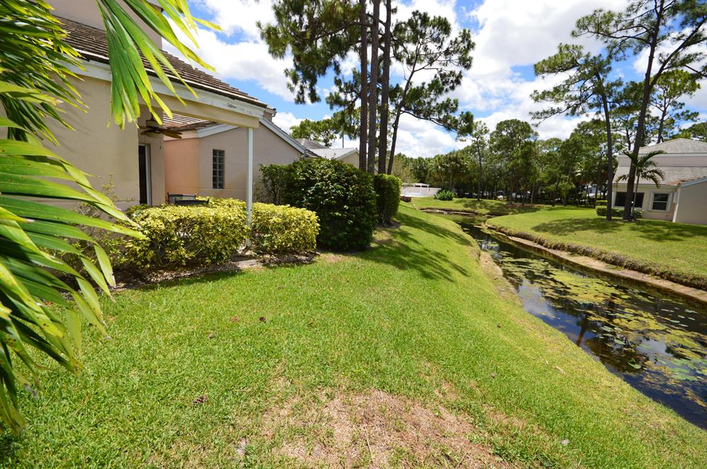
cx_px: 354
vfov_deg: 77.2
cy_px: 234
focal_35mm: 15
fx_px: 294
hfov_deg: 100.5
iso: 100
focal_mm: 10
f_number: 9
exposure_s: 1/200
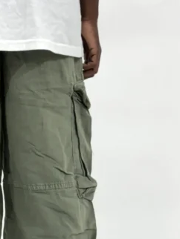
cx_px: 8
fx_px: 893
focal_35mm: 129
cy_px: 160
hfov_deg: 11.4
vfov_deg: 15.2
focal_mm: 5.96
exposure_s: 1/50
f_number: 1.6
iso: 50
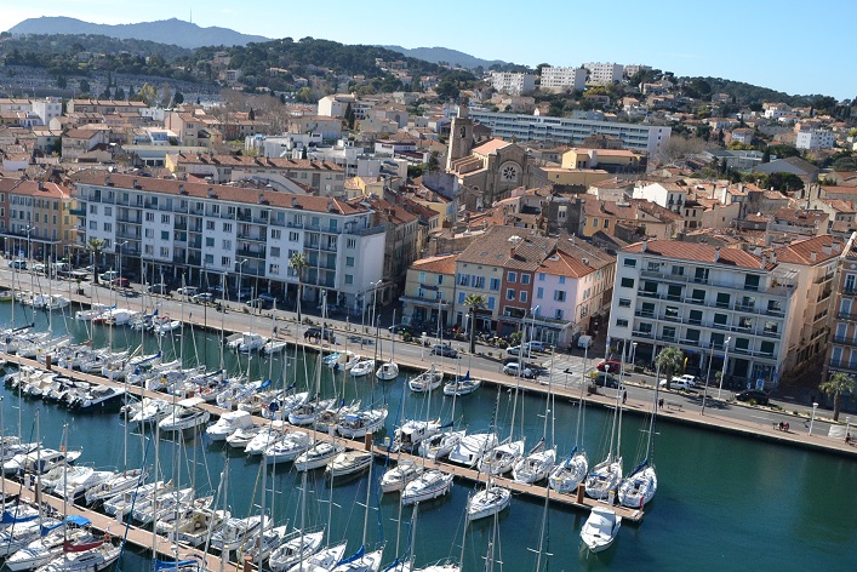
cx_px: 296
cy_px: 353
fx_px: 1048
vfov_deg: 30.4
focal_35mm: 44
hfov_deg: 43.9
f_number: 5
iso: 400
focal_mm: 20
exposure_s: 1/1600
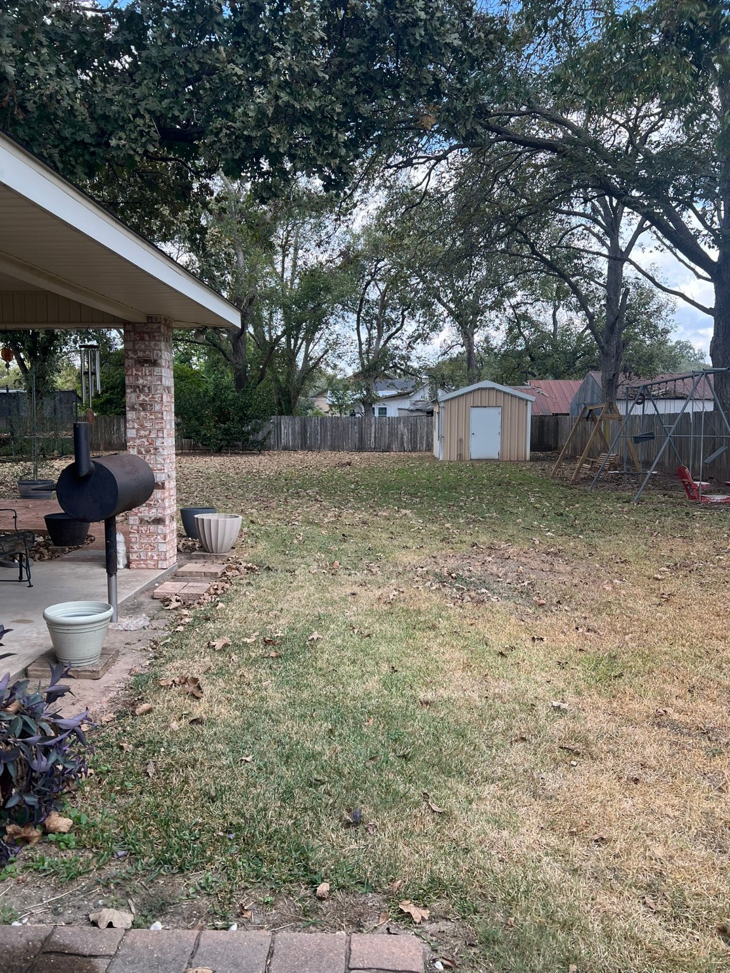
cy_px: 486
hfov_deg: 53.1
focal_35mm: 26
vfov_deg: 67.3
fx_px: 731
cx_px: 365
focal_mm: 5.7
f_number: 1.5
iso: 50
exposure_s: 1/628
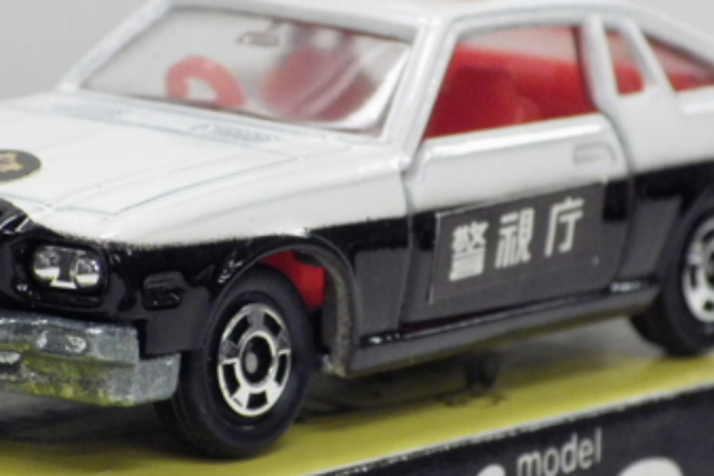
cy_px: 253
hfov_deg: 6.8
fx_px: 6029
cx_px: 312
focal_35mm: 304
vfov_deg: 4.5
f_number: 5.2
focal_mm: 27.8
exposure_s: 1/50
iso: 800
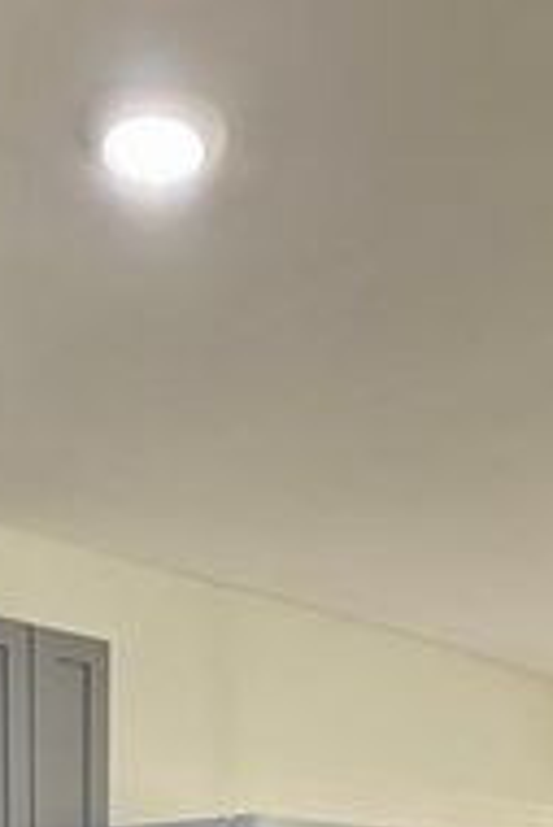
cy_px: 1169
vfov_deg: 28.7
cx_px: 187
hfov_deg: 26.4
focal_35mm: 51
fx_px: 1173
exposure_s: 1/120
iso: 250
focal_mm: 2.22
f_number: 2.2
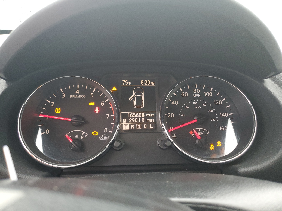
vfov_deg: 53.1
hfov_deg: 67.3
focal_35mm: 26
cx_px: 141
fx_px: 212
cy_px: 106
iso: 137
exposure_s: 1/60.2
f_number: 1.5
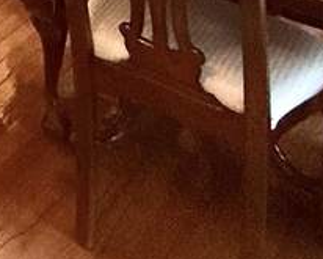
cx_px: -323
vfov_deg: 12.3
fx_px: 813
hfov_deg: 16.8
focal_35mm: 85
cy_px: -435
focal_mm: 2.22
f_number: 2.2
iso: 500
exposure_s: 1/60
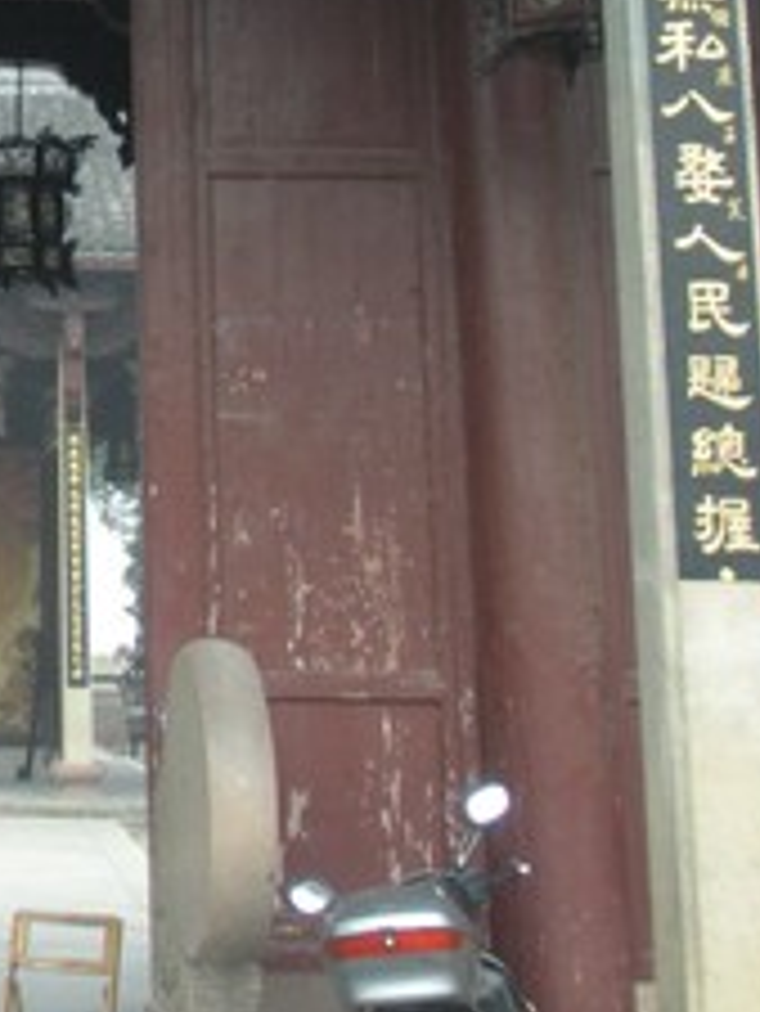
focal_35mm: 96
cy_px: 45
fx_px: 2808
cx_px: -306
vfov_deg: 19.9
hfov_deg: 14.6
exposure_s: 1/59.8
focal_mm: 6.3
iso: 98
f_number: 3.5
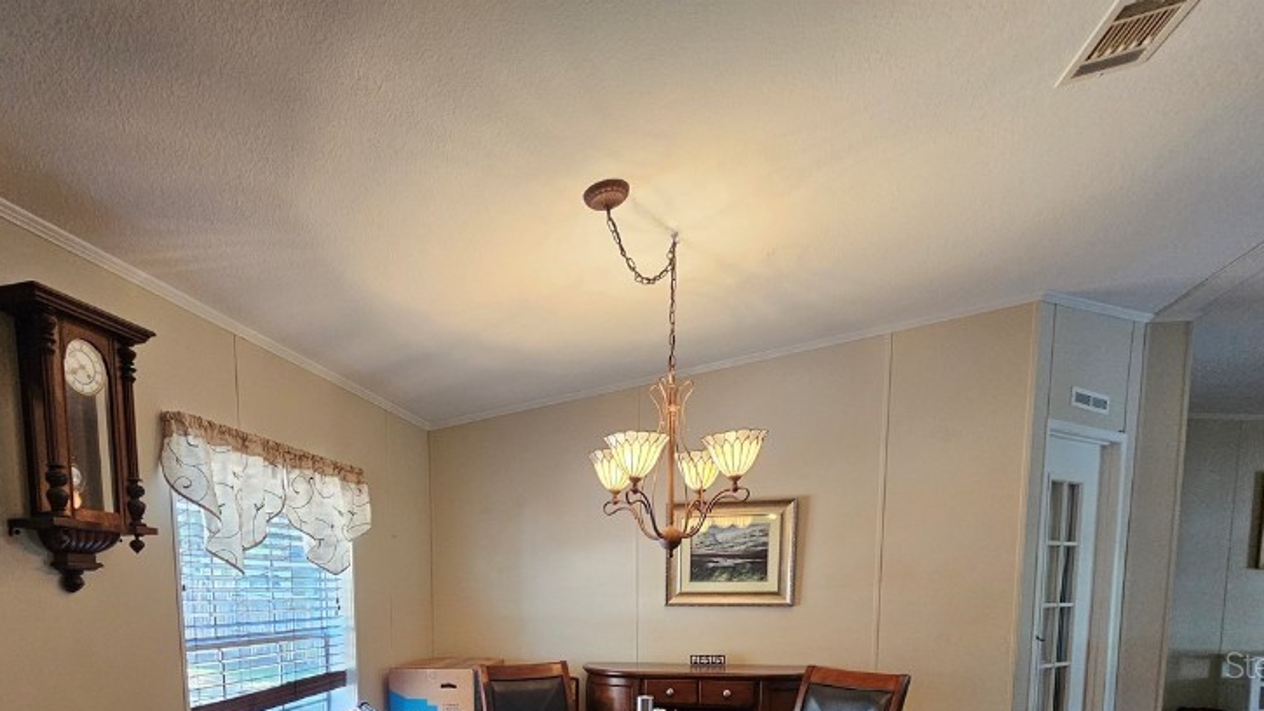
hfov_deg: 85.4
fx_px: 670
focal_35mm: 20
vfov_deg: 48.8
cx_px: 497
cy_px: 664
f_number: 2.2
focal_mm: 2.2
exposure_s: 1/60
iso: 400
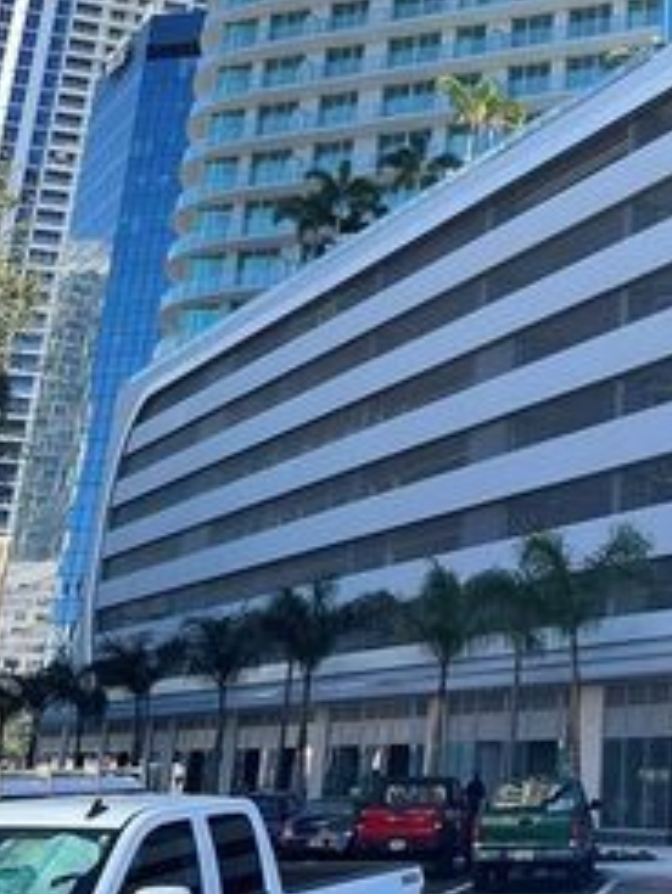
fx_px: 1759
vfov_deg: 25.9
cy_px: -140
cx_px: 782
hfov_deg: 20.4
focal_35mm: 68
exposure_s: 1/1513
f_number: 1.6
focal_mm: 5.1
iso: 32
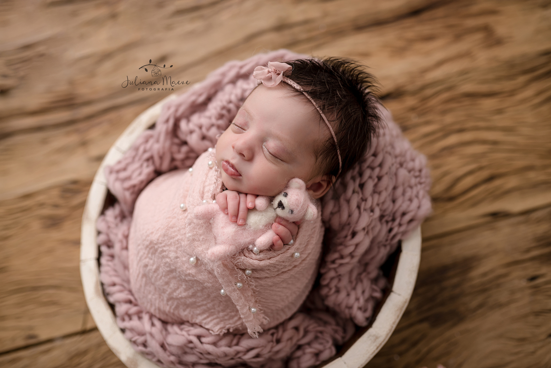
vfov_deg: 37.9
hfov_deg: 54.4
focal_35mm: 35
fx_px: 536
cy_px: 184
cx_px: 276
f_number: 2.5
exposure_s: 1/125
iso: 100
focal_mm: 35
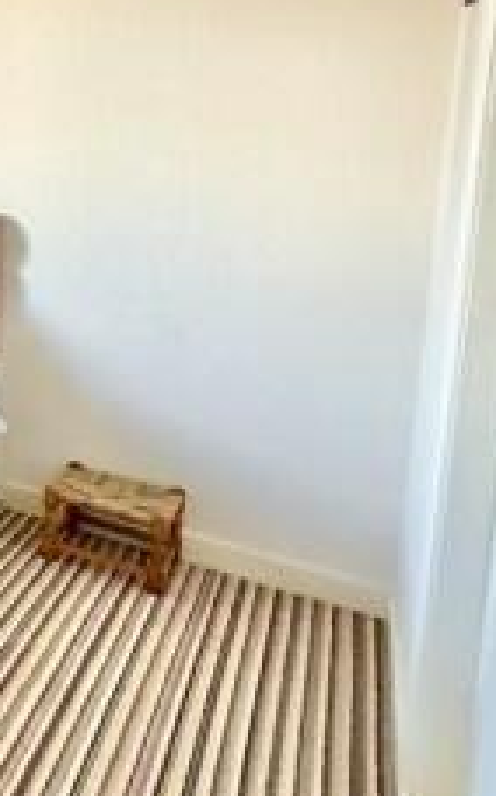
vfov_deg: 49.8
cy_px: 215
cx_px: -456
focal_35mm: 38
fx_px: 824
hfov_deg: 20.2
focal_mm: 2.22
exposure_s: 1/108
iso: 320
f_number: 2.2
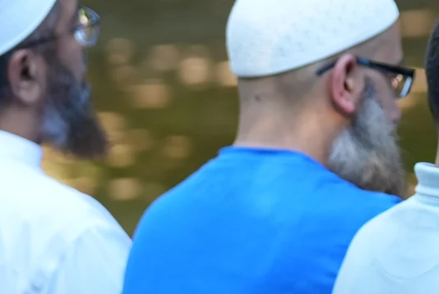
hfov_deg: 3.8
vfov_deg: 2.5
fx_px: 6627
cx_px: 400
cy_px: 4
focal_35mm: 543
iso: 200
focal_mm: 114
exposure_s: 1/200
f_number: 2.8
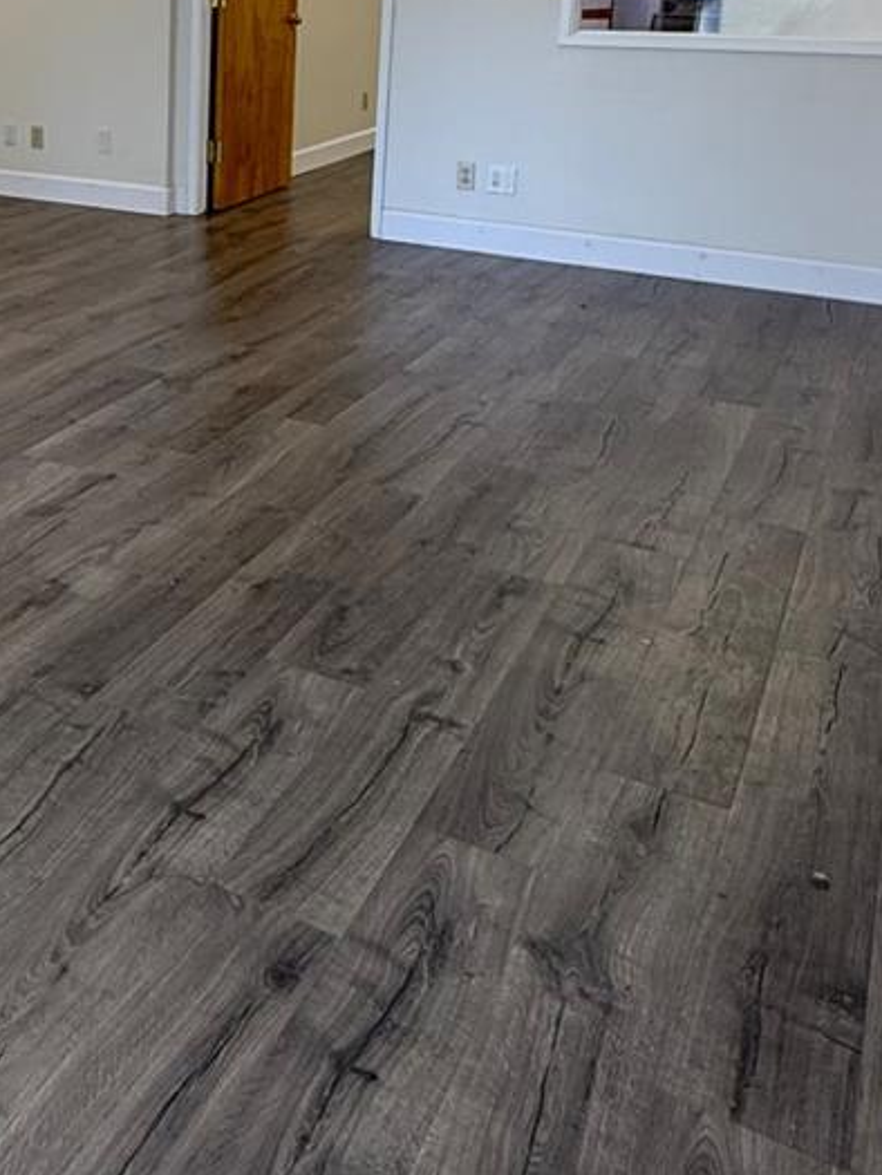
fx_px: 1358
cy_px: 210
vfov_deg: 44.2
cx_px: -3
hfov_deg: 33.0
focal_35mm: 40
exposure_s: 1/120
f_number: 2.2
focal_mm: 2.22
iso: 100
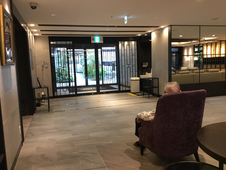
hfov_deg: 58.4
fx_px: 202
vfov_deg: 45.4
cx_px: 113
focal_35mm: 31
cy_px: 85
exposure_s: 1/30
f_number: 2.4
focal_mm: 3.3
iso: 80
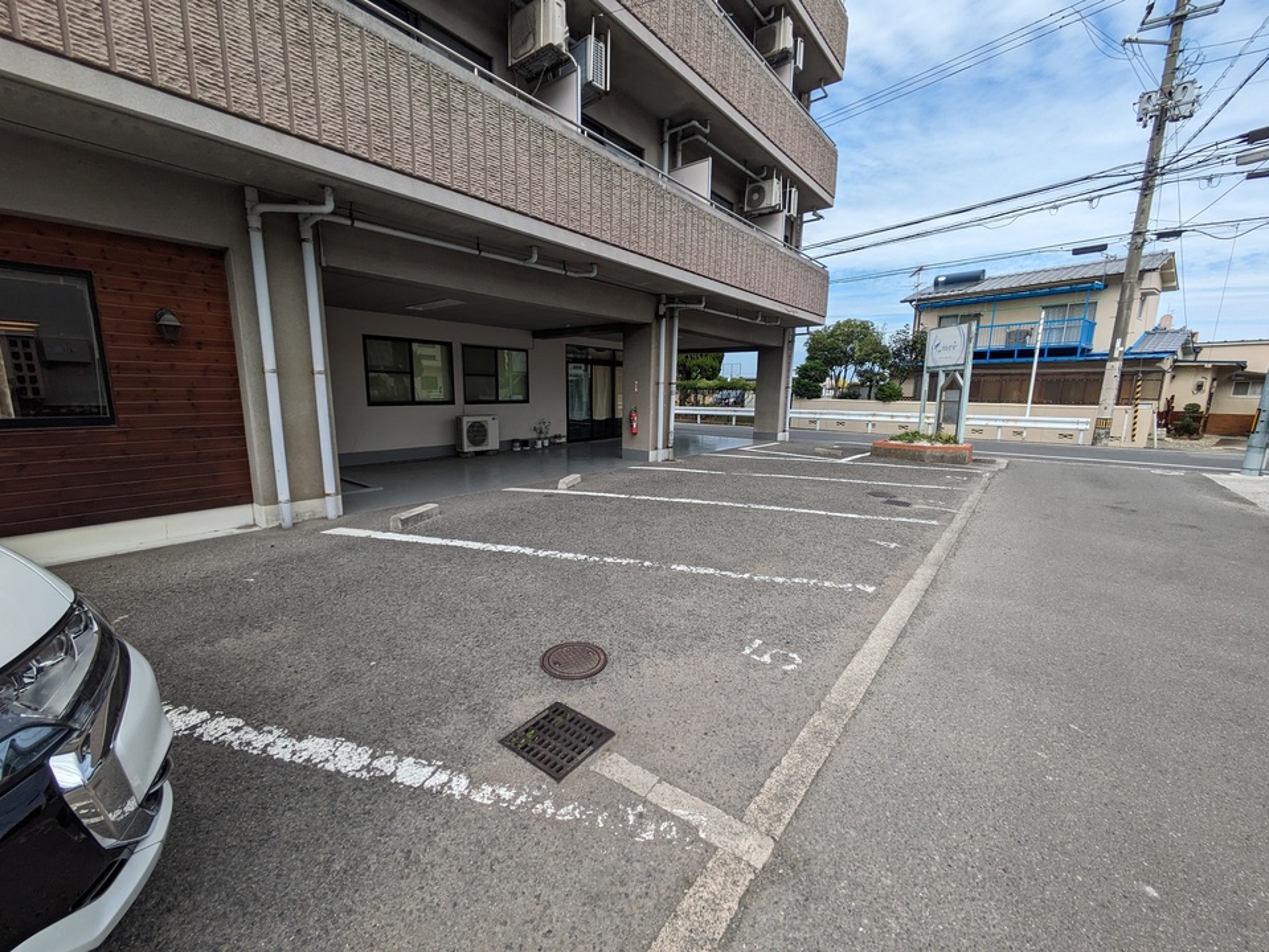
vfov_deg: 85.7
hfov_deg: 102.0
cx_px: 634
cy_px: 476
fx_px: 513
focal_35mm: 14
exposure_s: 1/1188
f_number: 2.2
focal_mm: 1.83
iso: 49
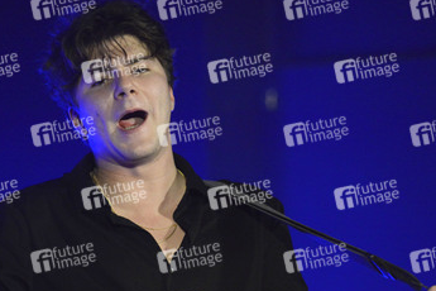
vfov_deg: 6.6
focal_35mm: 209
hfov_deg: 9.8
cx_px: 207
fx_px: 2531
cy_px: 163
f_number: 2.8
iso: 8063
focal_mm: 160
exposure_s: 1/250
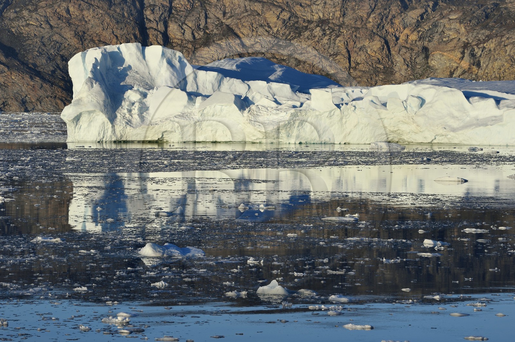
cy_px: 171
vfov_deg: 6.9
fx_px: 2859
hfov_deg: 10.3
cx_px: 258
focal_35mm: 200
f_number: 11
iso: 200
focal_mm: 200
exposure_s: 1/400
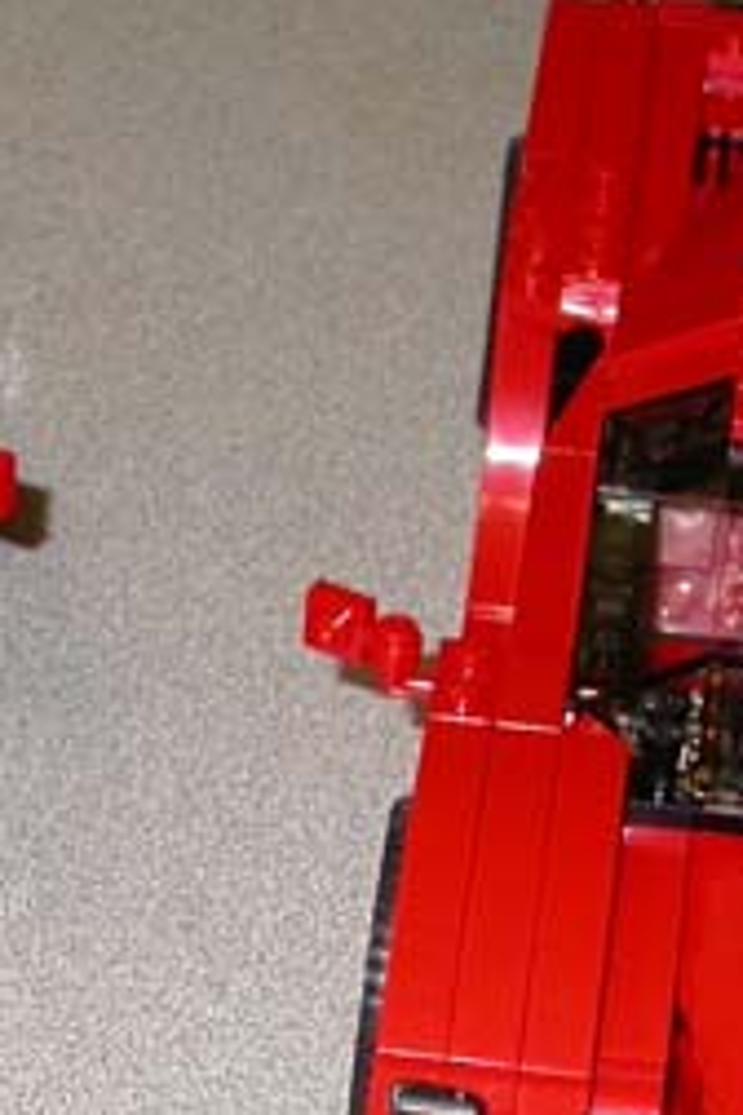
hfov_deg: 10.5
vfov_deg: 15.6
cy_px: 945
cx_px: 57
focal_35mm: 130
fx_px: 4024
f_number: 2.8
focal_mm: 9.5
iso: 100
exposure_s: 1/60
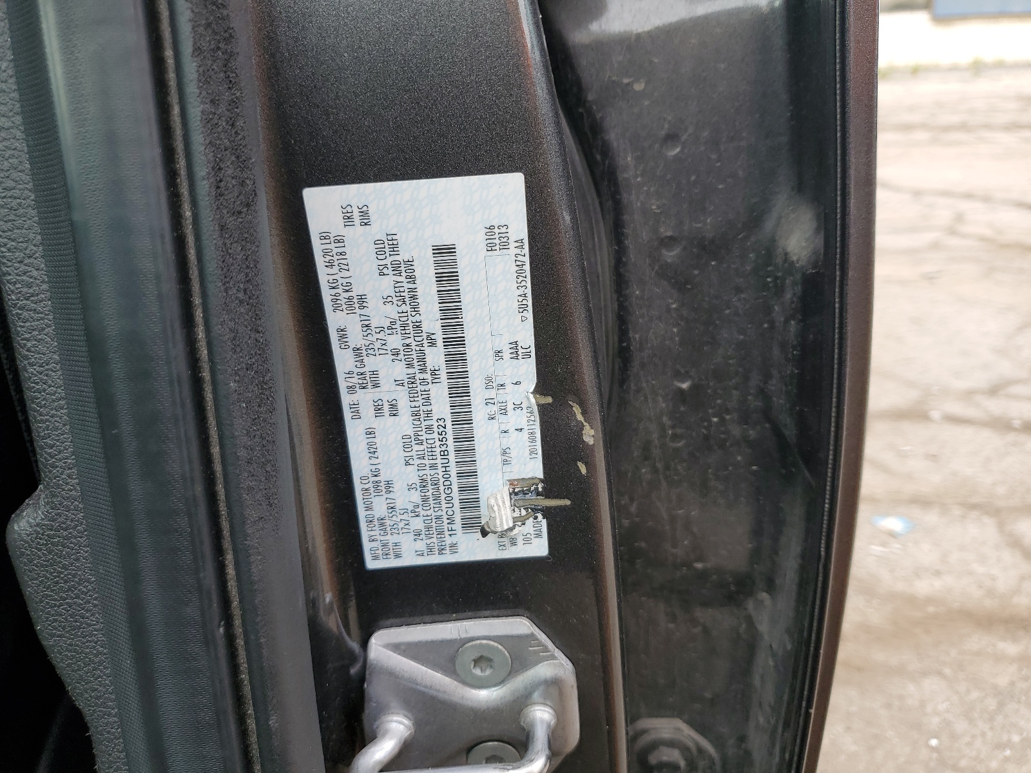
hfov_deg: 67.3
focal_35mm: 26
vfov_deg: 53.1
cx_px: 516
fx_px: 774
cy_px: 386
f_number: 1.5
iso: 50
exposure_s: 1/222
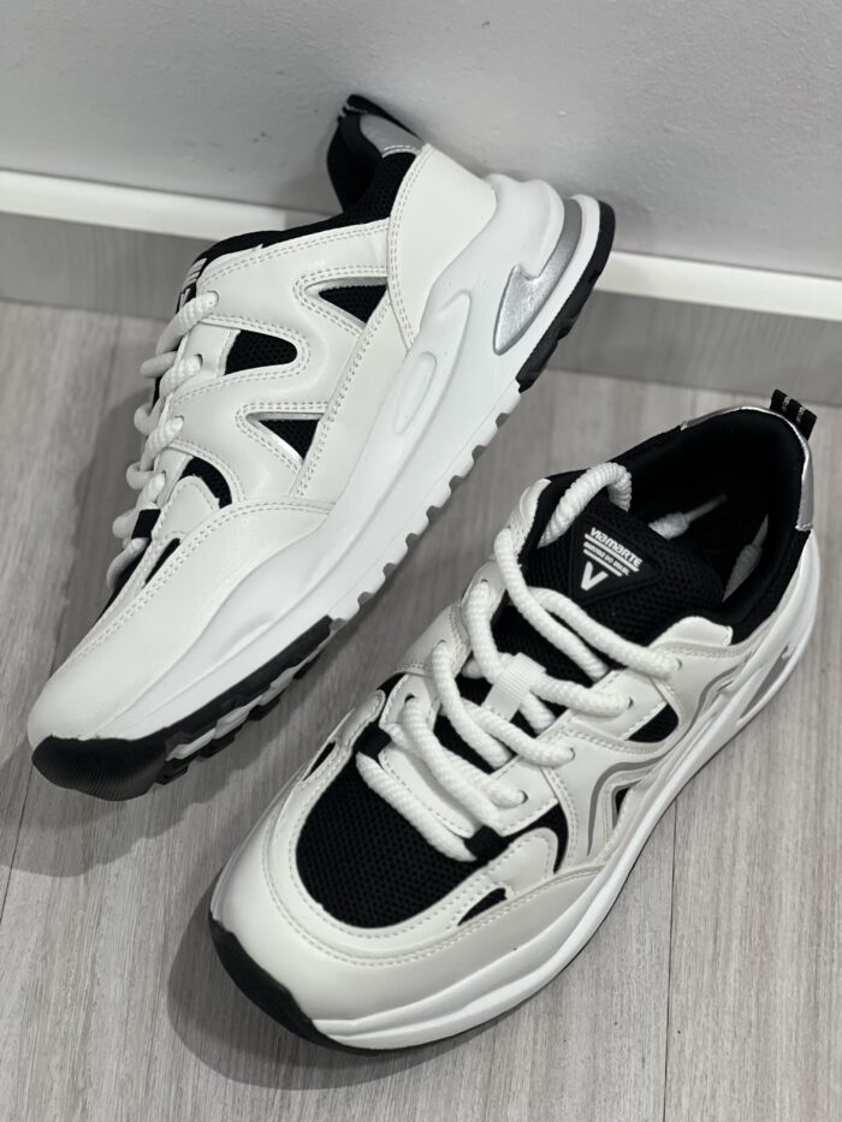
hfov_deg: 19.1
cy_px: 561
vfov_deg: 25.3
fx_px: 2497
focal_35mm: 77
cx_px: 421
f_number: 2.8
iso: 125
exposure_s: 1/40
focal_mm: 9
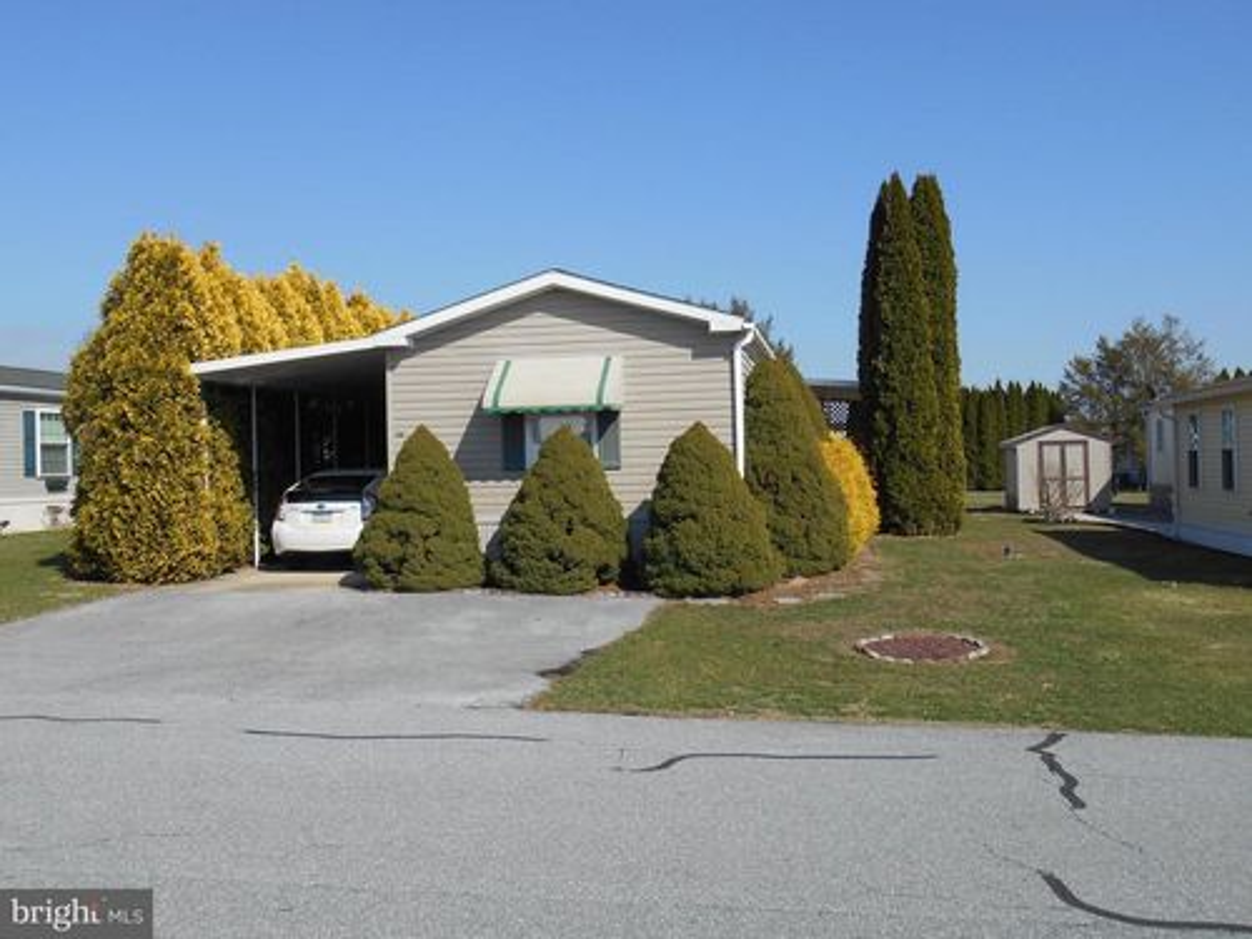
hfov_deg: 52.6
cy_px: 470
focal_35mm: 35
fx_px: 1266
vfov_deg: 40.7
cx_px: 626
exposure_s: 1/1000
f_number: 3.7
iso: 80
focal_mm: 6.3
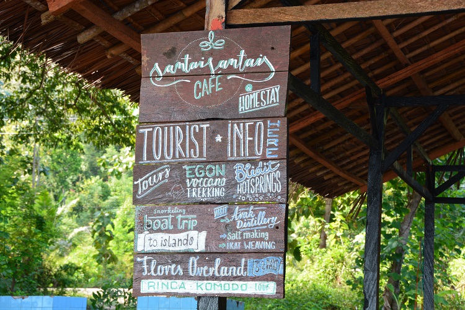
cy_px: 155
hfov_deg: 26.0
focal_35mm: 78
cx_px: 232
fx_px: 1007
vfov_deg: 17.5
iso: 400
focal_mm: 52
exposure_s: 1/50
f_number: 10
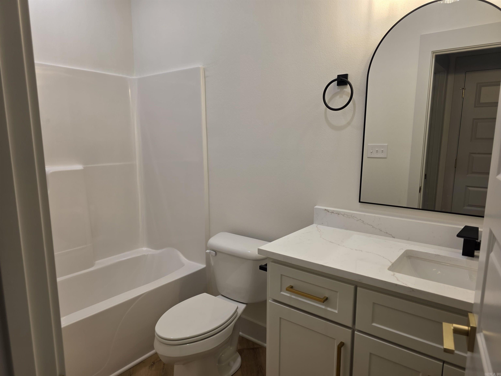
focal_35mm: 23
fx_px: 333
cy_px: 188
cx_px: 250
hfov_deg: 73.9
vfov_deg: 58.9
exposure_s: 1/120
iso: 50
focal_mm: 6.3
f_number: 1.7
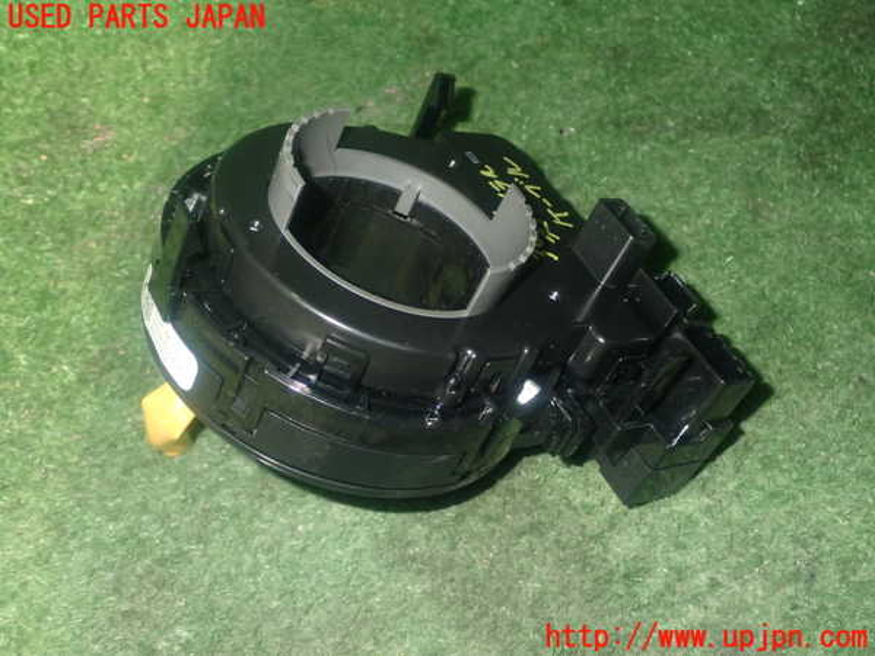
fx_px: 1036
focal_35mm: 41
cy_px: 328
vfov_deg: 35.1
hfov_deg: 45.8
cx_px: 438
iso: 500
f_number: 8
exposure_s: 1/40
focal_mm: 7.31
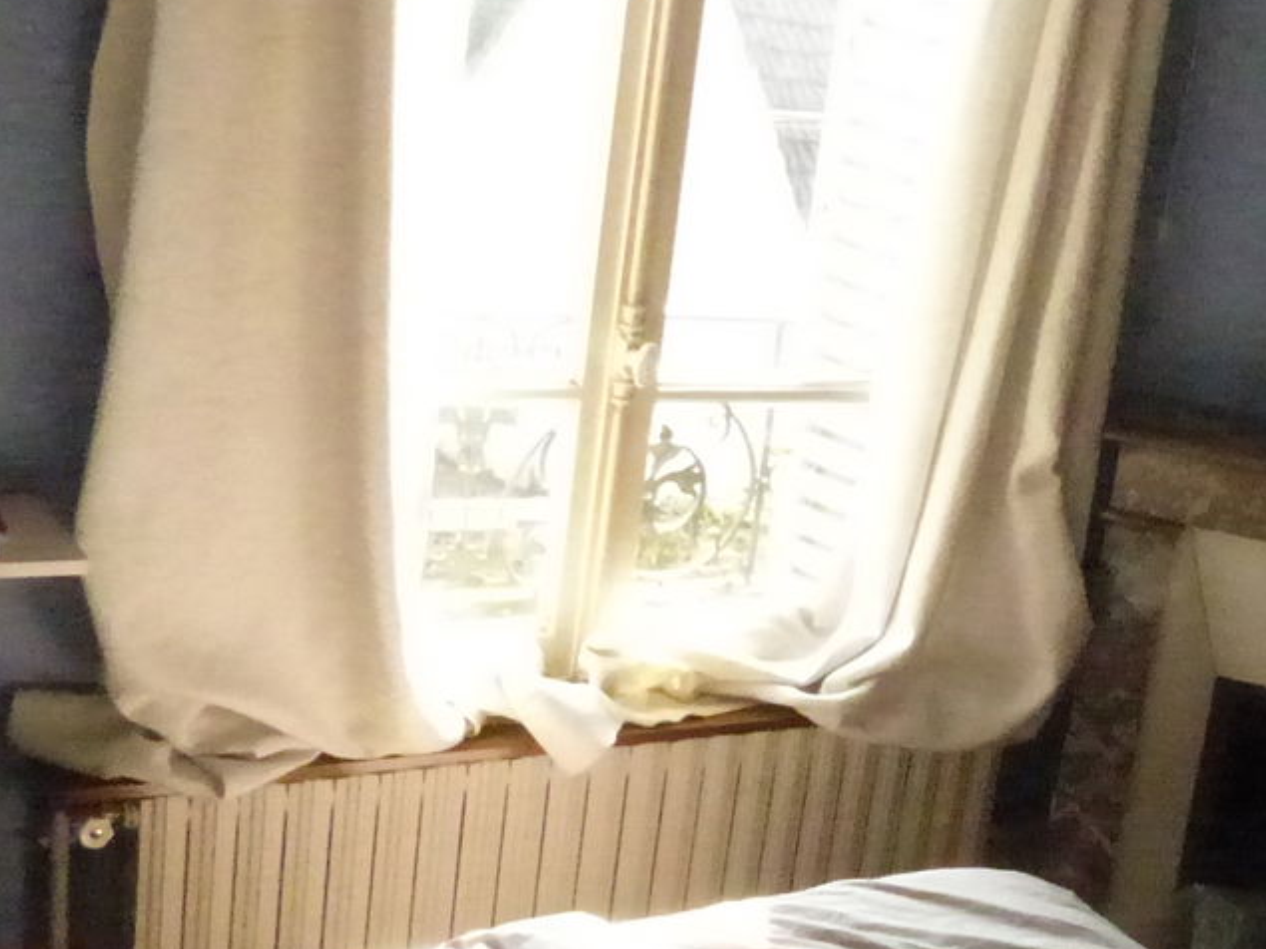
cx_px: 1268
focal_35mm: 63
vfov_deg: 23.1
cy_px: 656
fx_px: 2304
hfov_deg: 28.8
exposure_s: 1/400
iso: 3200
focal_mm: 4.5
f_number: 8
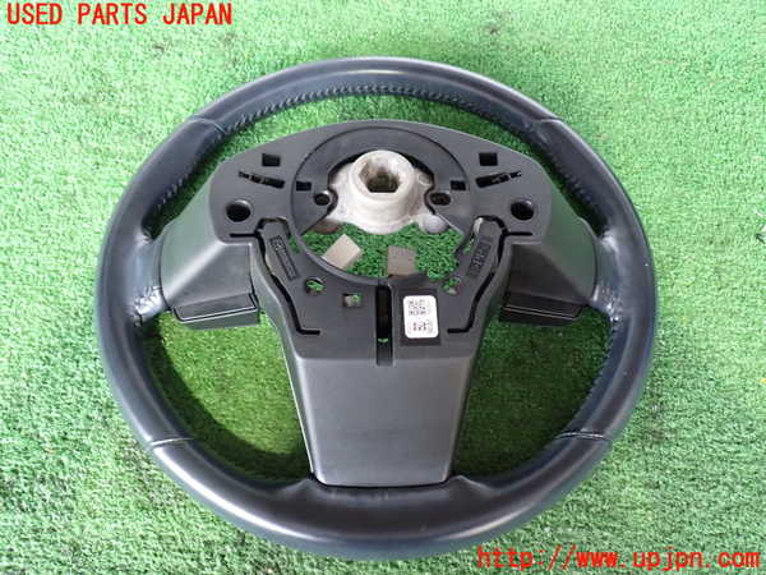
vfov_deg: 44.2
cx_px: 383
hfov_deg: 56.8
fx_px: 708
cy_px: 288
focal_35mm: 32
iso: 800
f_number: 2.4
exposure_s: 1/25
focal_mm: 5.79
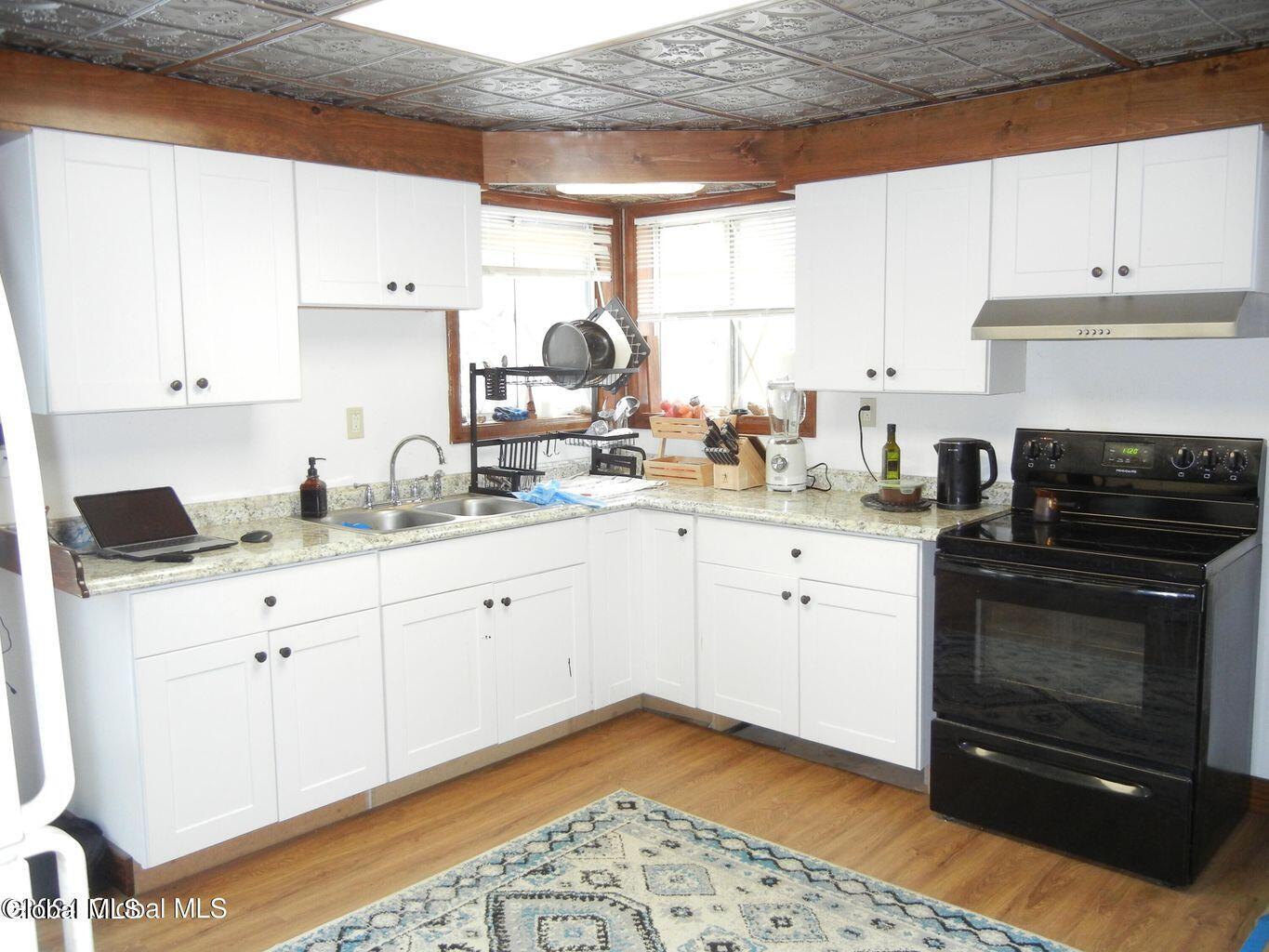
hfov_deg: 60.0
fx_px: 1100
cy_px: 476
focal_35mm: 30
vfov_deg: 46.8
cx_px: 634
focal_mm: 5.4
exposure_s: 1/30
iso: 347
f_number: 3.5
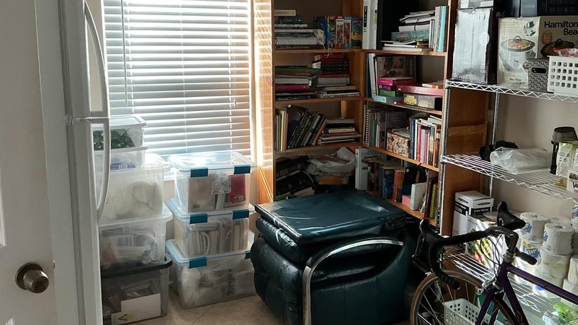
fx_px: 567
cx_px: 295
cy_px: 147
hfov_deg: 54.0
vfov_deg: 32.0
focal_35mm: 37
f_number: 1.8
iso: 100
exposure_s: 1/60
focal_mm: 3
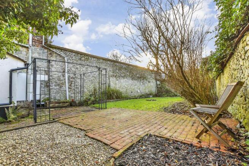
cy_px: 83
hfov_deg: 71.5
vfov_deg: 51.3
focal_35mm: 25
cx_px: 124
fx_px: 173
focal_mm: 17
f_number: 8
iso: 160
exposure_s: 1/50
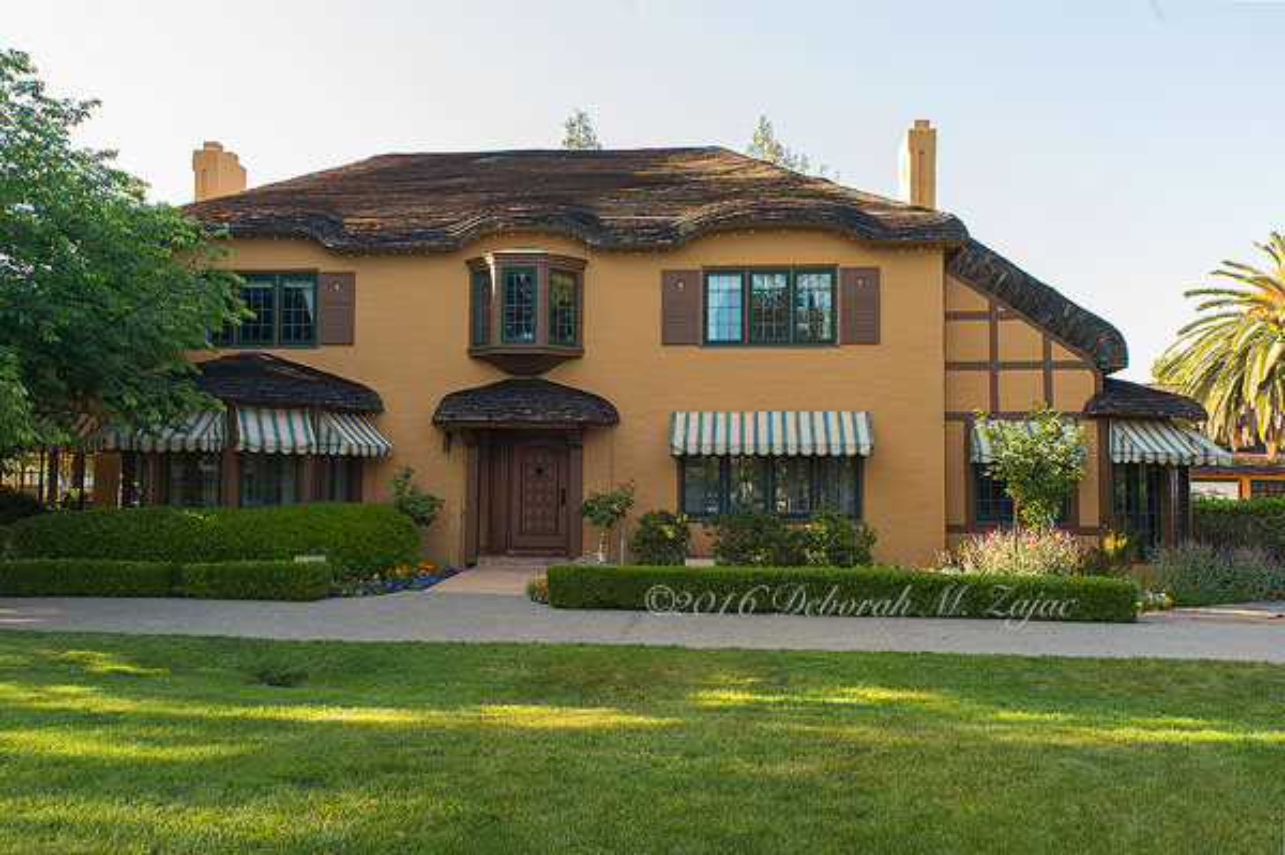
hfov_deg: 58.8
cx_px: 642
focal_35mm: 32
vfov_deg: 41.0
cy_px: 428
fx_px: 1141
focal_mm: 32
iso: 500
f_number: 8
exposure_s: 1/125
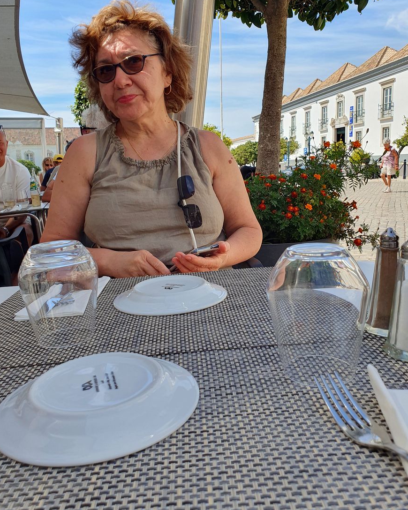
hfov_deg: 51.5
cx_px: 199
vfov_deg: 62.1
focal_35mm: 28
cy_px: 230
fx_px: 423
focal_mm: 4.3
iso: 50
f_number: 2.4
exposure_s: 1/966
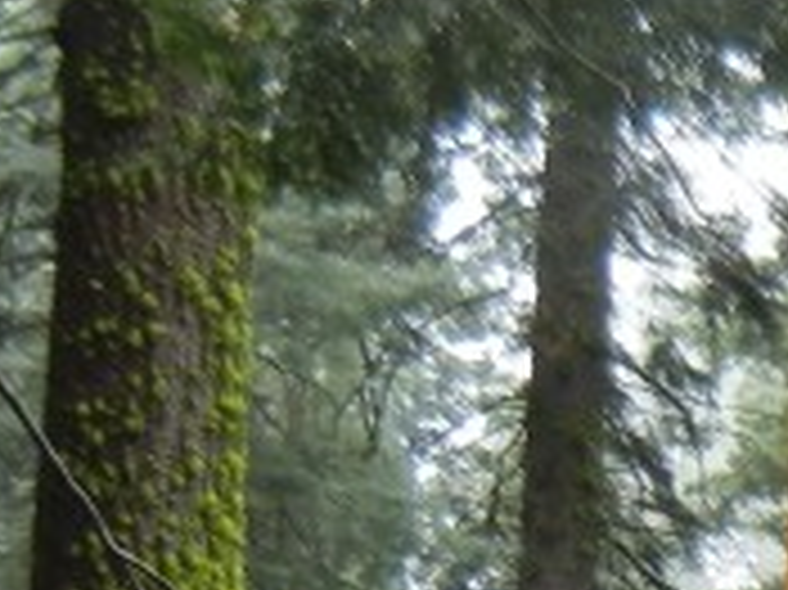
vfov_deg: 8.2
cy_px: 950
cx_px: 1585
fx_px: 4004
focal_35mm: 176
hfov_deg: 10.3
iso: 160
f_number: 3.5
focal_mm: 5.4
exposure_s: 1/83
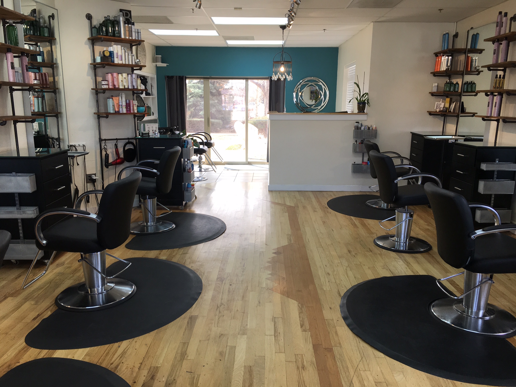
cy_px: 194
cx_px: 258
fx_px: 432
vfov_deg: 48.2
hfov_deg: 61.7
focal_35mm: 29
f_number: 2.2
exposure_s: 1/60
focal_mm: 4.15
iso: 32
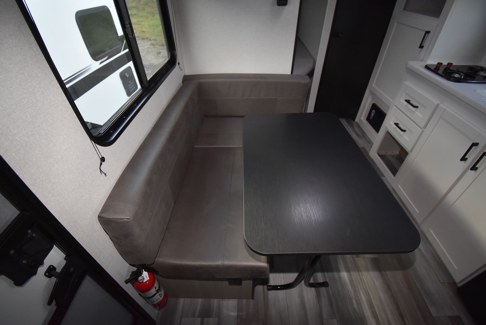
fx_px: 203
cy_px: 162
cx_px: 243
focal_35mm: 15
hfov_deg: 100.3
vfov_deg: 77.5
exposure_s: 1/60
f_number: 4.5
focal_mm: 10
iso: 1000
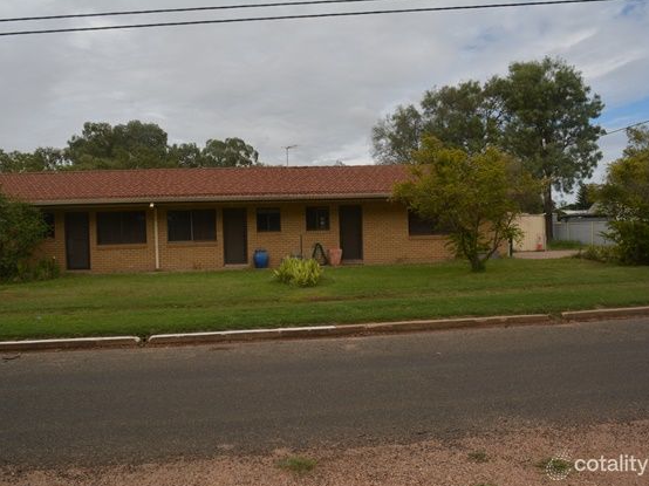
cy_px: 247
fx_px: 562
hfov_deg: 59.9
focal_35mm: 30
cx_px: 299
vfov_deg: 46.8
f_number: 11
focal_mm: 18
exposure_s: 1/200
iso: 100
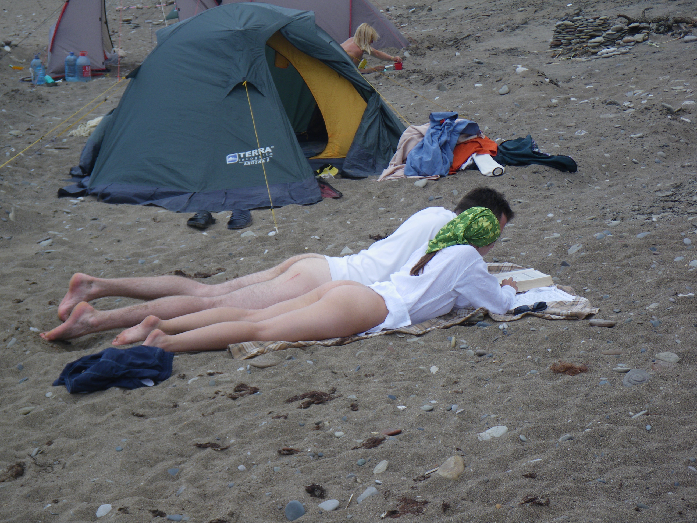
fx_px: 1550
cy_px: 262
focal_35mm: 77
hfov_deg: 25.3
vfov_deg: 19.1
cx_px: 348
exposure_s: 1/320
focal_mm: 13.7
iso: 50
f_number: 4.8
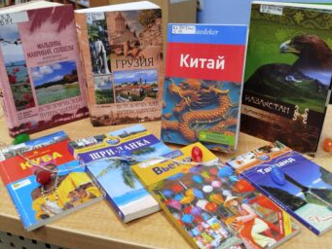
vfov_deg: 38.7
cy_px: 123
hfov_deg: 50.1
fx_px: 355
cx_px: 168
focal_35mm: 37
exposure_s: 1/33
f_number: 1.7
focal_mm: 5.31
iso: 125
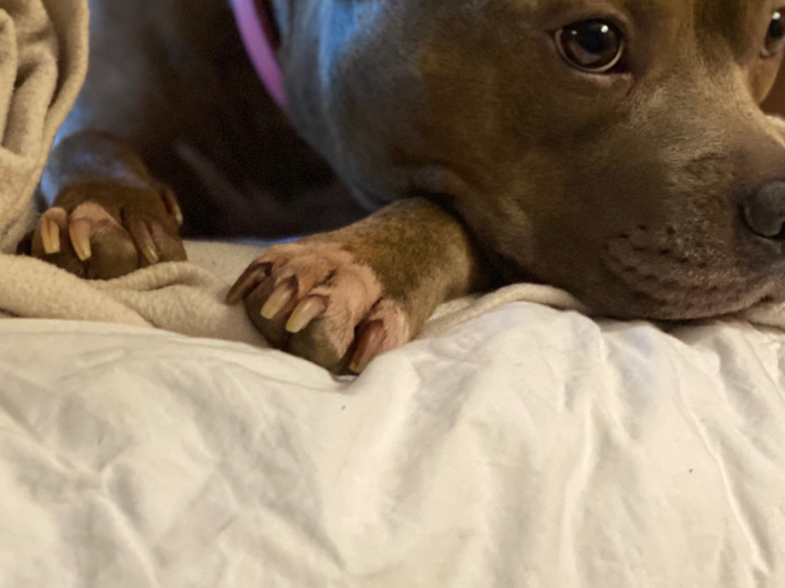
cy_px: 147
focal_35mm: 92
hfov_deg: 21.0
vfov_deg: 16.0
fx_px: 2086
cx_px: 147
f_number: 2
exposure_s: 1/26
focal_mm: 6
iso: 400
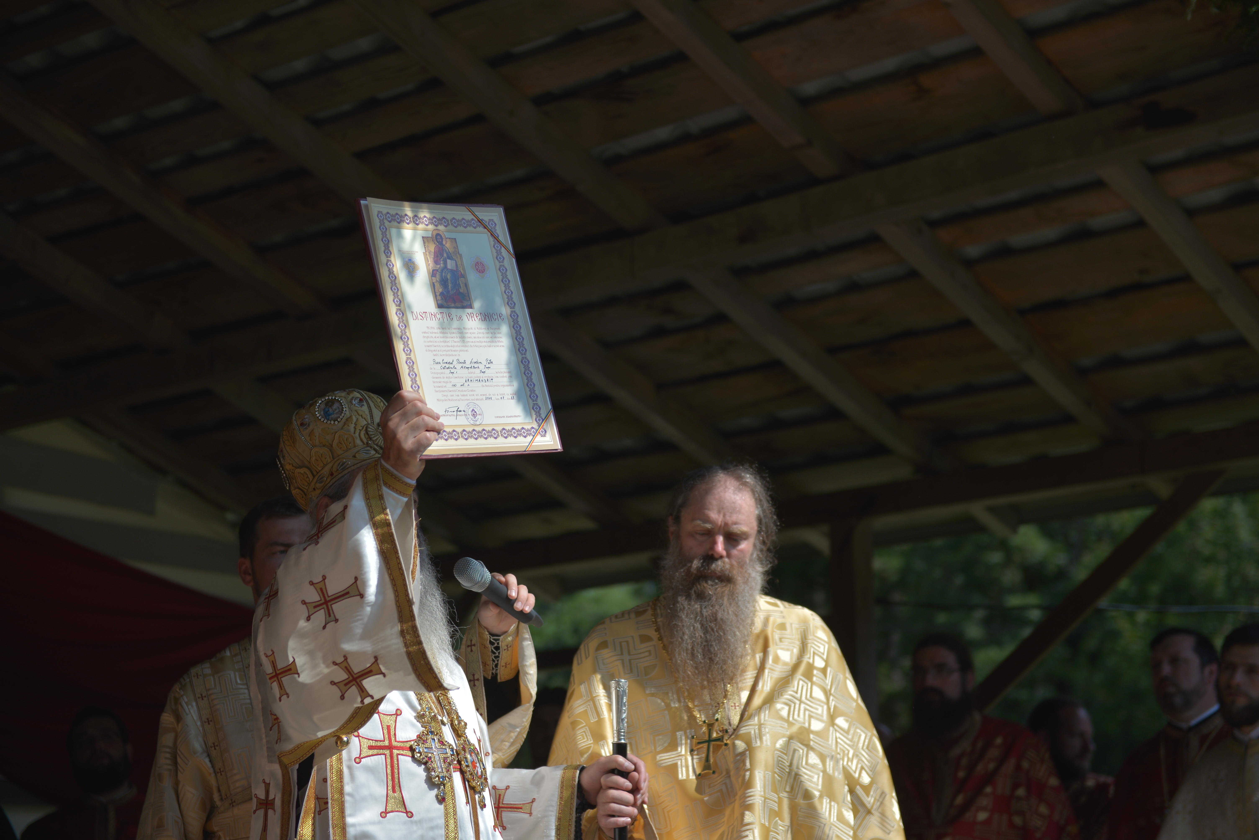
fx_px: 2449
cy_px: 420
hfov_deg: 28.8
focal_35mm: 70
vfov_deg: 19.5
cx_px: 630
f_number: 2.8
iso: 100
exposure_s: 1/3200
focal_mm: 70
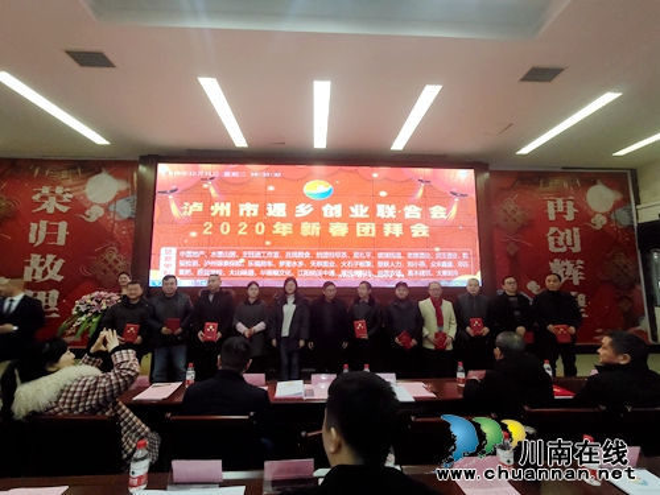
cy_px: 248
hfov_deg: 98.2
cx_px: 330
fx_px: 286
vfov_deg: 81.7
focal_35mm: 15
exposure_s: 1/50
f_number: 2.4
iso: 280
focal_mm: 2.04
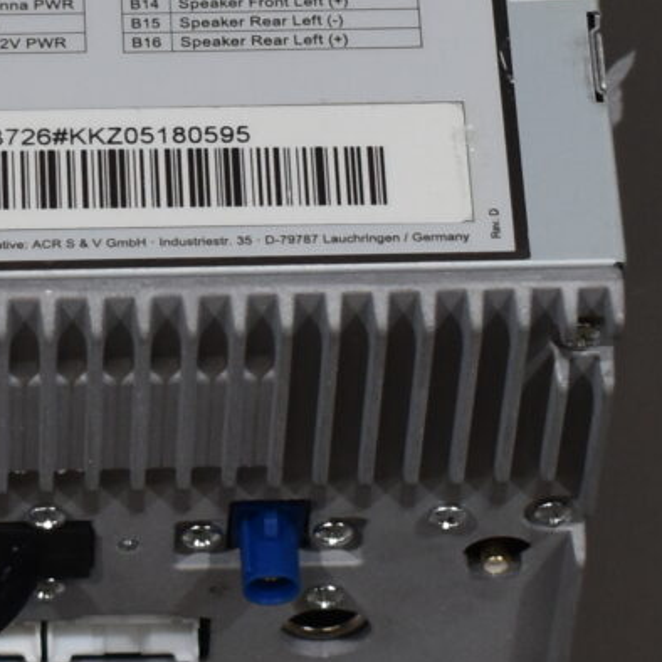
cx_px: 89
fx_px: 5555
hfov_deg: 6.8
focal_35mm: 257
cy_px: 261
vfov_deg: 6.8
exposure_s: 1/250
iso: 560
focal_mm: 31
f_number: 4.2
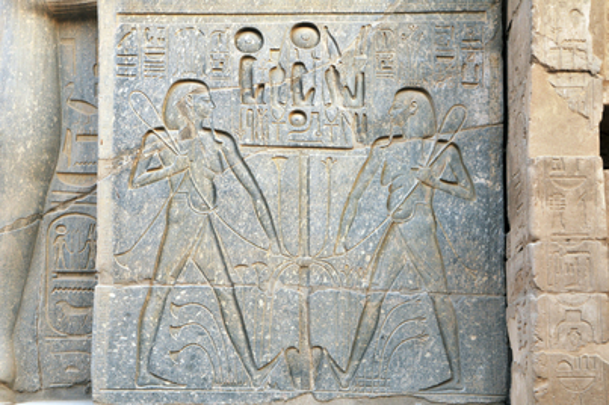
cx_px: 304
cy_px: 202
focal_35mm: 48
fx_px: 811
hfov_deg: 41.1
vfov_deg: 28.0
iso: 200
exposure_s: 1/60
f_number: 5
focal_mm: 32
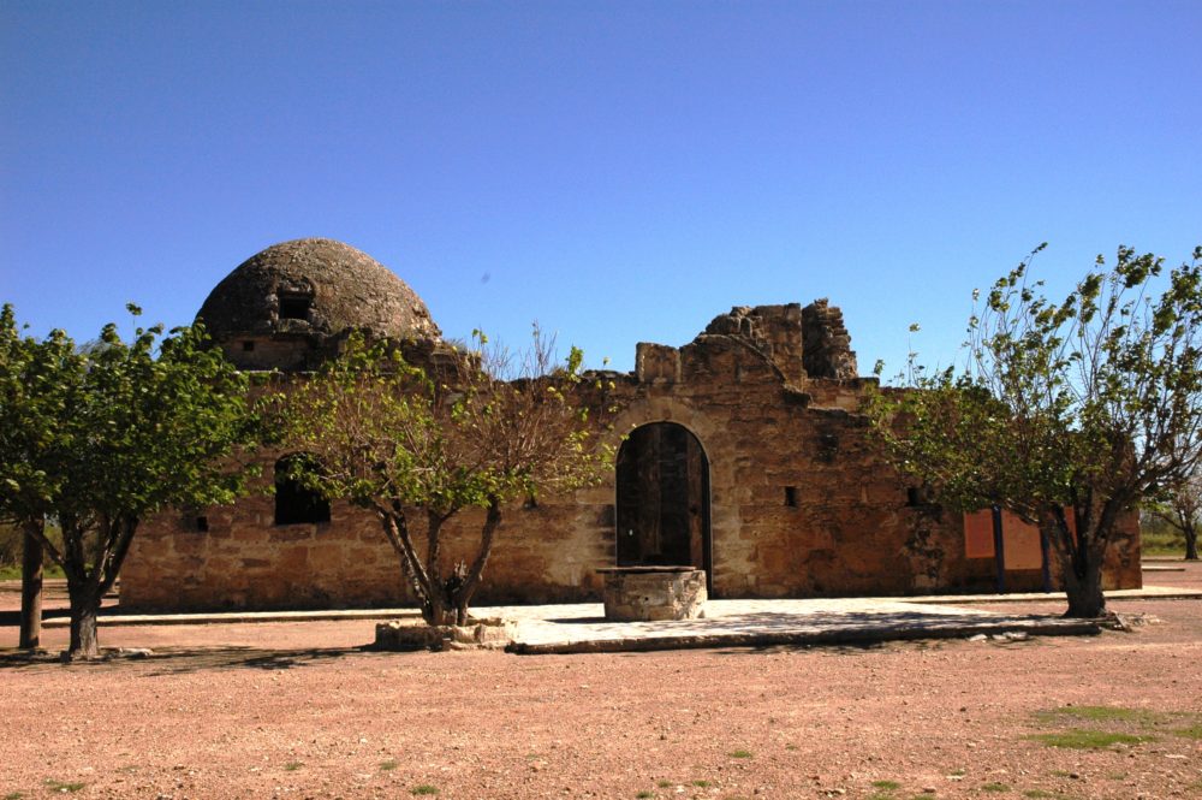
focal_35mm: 40
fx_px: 1351
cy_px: 400
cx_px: 601
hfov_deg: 48.0
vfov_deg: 33.0
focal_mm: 27
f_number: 14
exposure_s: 1/640
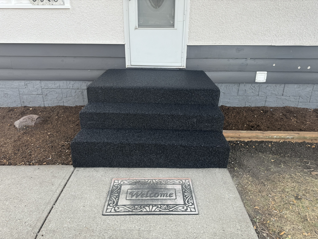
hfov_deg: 71.6
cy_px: 120
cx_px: 159
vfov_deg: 56.8
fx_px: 220
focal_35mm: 24
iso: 80
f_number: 1.78
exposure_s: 1/121
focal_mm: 6.76
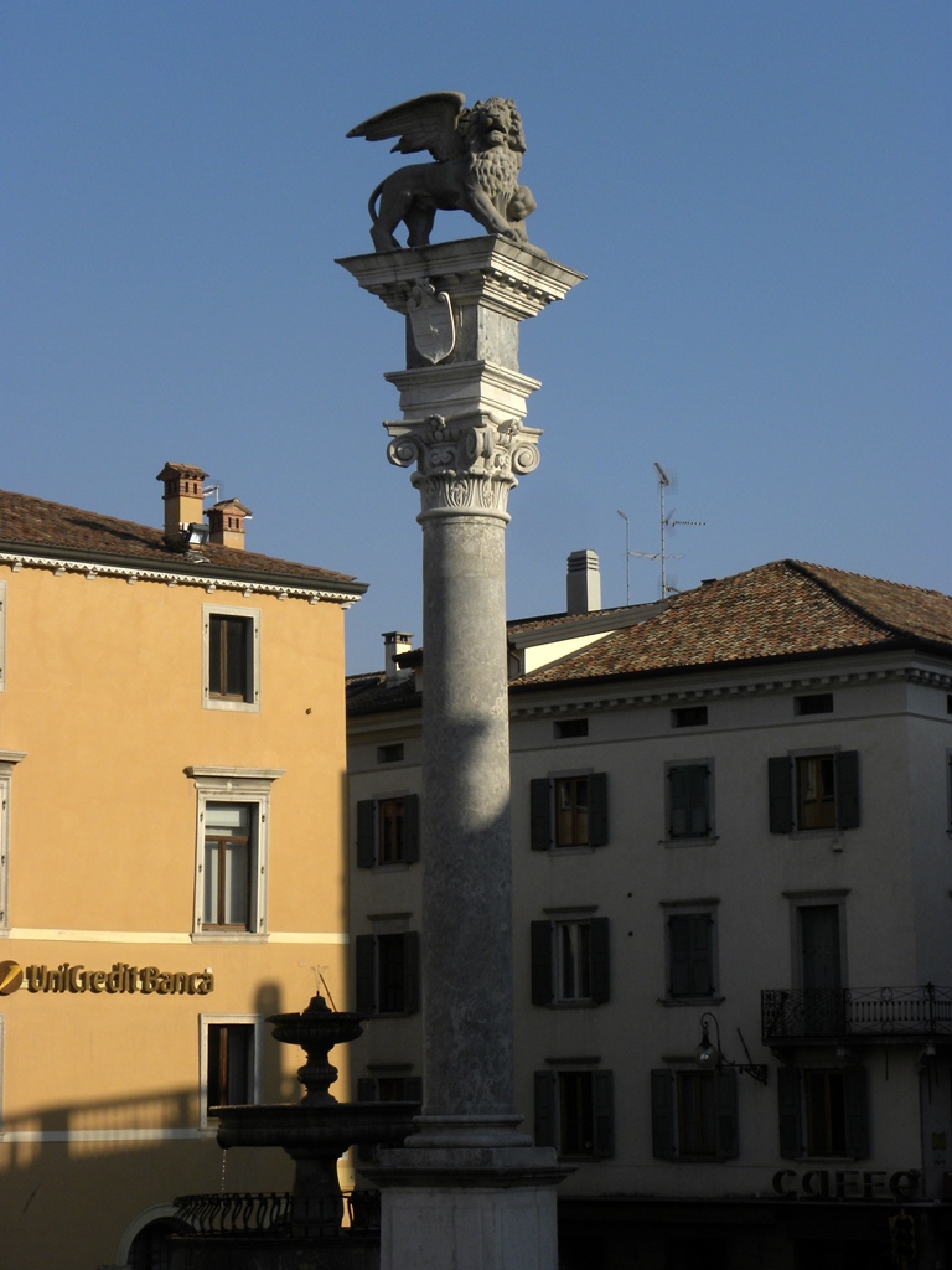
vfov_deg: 20.7
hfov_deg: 15.6
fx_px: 3484
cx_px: 476
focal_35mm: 95
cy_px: 635
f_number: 7.1
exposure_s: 1/345
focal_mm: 16.9
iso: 64
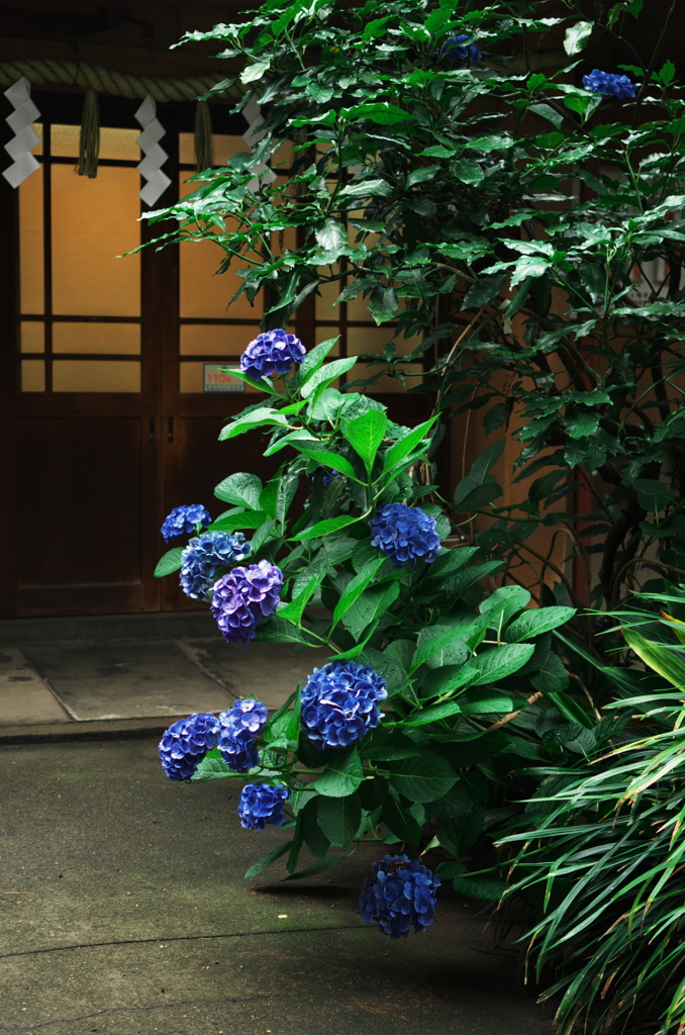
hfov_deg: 25.9
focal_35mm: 52
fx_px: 1491
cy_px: 518
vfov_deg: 38.3
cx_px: 342
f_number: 2.4
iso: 640
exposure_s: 1/60
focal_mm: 35
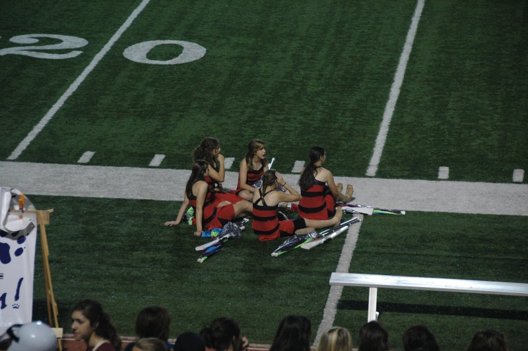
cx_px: 264
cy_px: 176
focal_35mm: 180
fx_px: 2638
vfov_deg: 7.6
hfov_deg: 11.4
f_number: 5.6
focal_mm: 120
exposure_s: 1/60
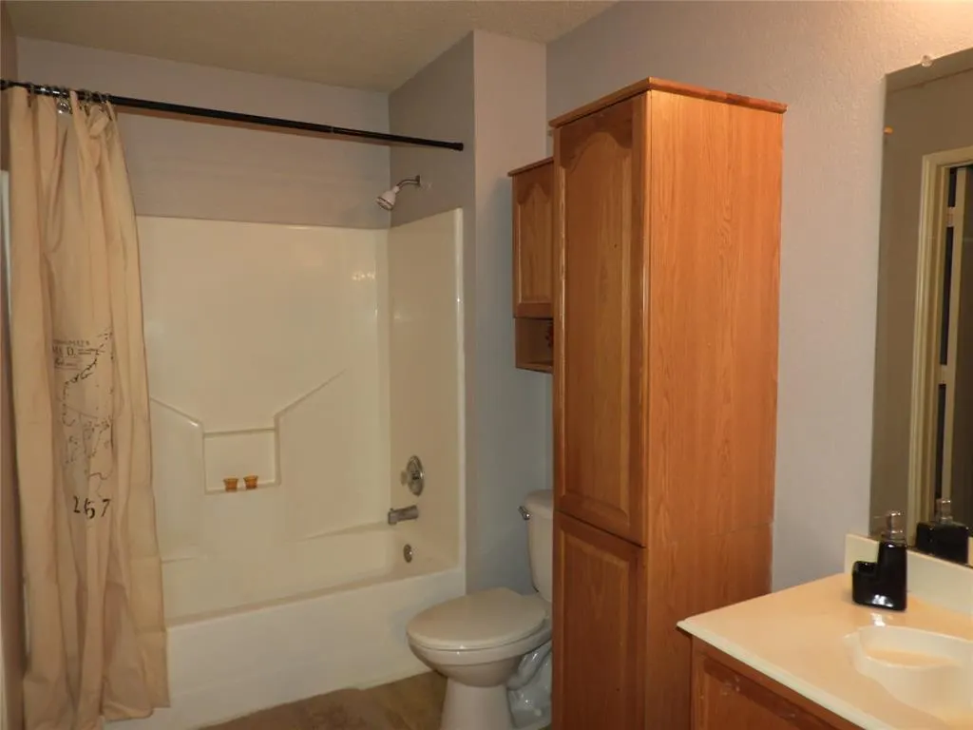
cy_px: 365
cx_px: 486
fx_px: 675
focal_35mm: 24
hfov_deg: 71.6
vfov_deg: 56.8
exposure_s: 1/30
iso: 200
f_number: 3.3
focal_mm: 4.3
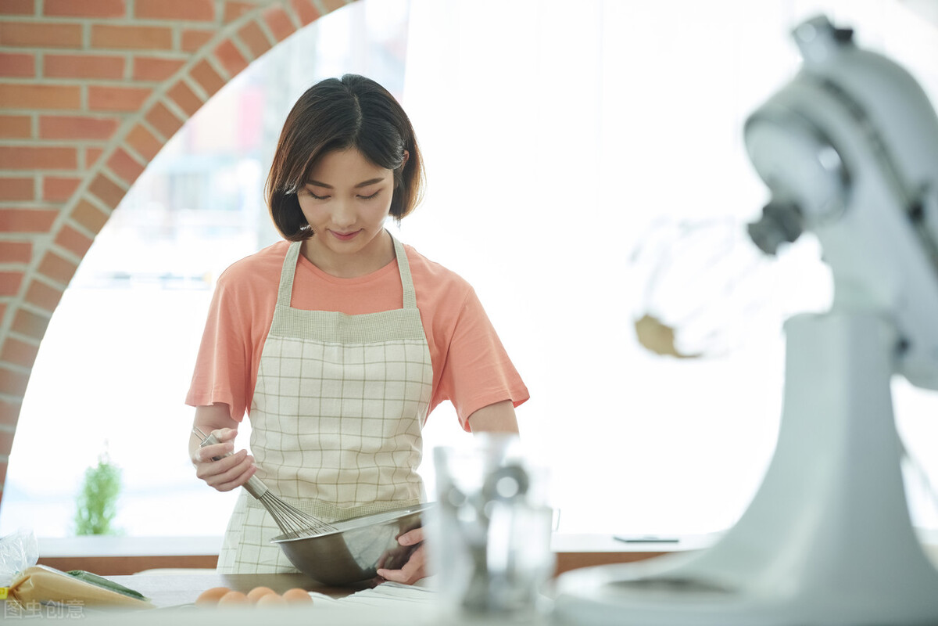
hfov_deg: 20.0
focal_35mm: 102
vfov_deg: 13.4
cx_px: 469
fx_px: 2657
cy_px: 313
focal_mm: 102
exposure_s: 1/200
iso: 1250
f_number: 4
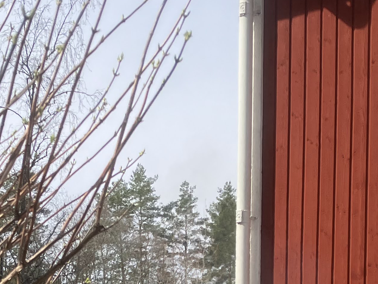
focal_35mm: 89
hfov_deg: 22.0
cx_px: 169
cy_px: 414
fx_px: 972
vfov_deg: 15.4
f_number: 1.8
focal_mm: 3.99
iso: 32
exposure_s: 1/1185
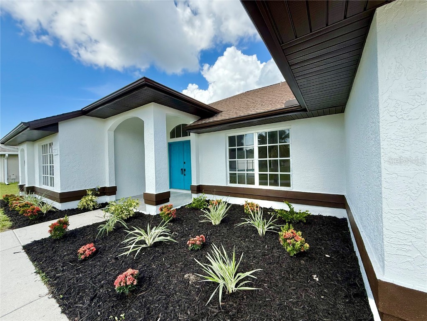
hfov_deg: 102.1
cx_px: 214
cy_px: 160
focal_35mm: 14
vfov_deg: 85.7
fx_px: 173
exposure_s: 1/1050
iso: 64
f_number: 2.2
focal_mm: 2.22
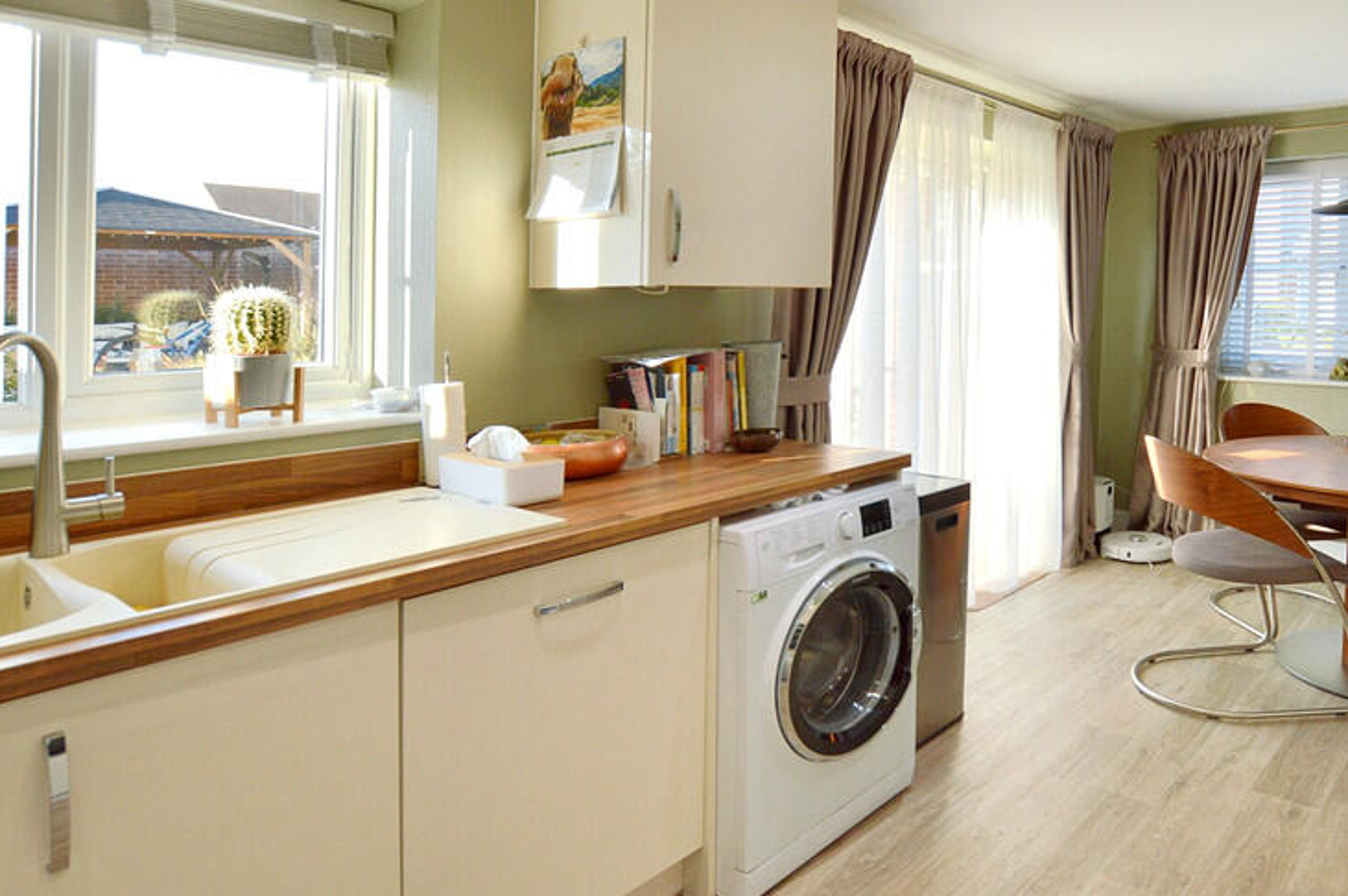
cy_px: 539
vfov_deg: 58.9
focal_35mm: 21
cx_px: 896
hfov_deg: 78.7
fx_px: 786
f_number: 5
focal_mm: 10
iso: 200
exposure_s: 1/100
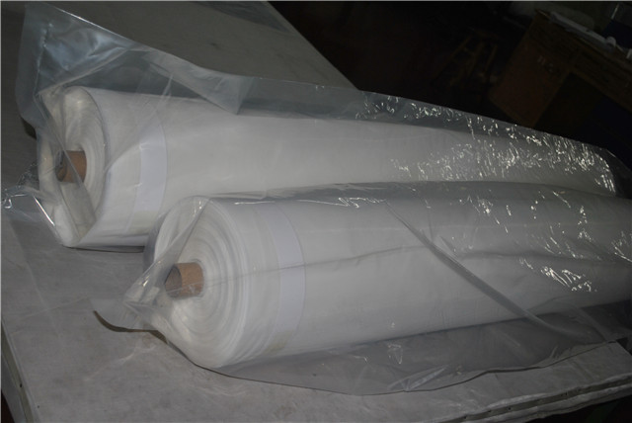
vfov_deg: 30.9
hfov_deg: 44.9
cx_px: 316
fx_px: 764
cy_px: 212
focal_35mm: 44
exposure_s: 1/60
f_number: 4.5
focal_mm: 29
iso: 200
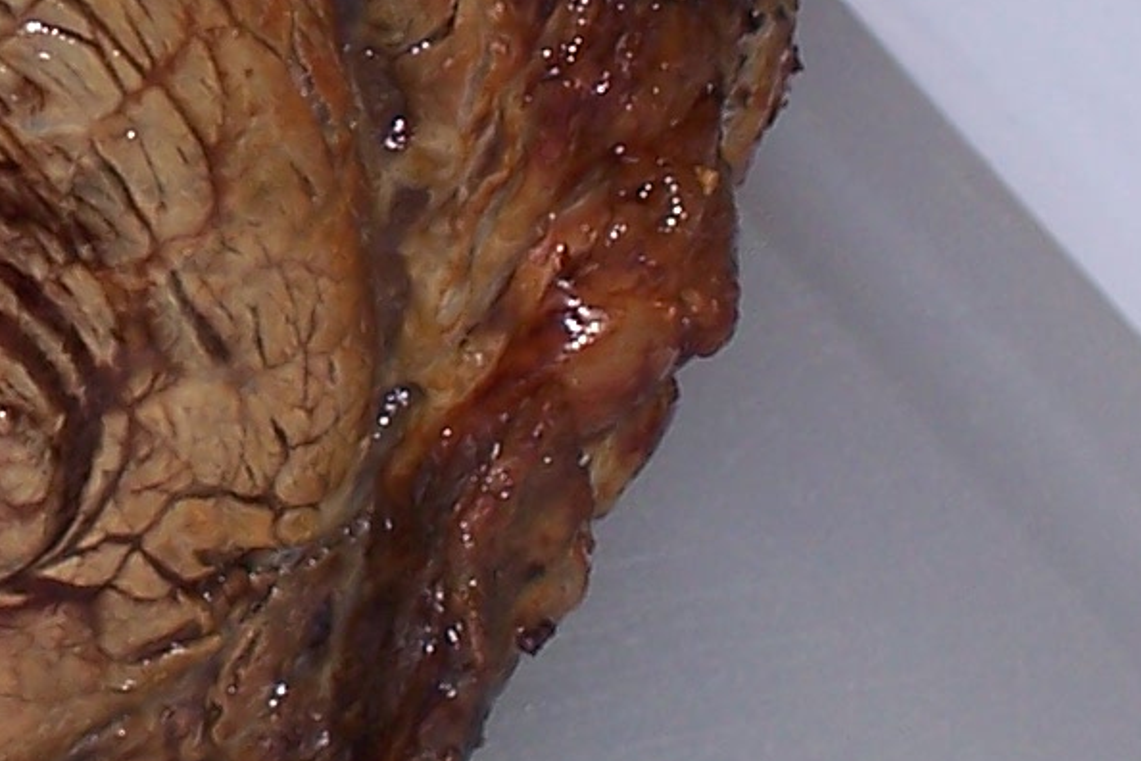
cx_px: -530
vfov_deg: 4.1
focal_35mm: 331
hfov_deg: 6.2
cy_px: -229
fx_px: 10490
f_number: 4.1
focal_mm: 13.5
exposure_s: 1/90
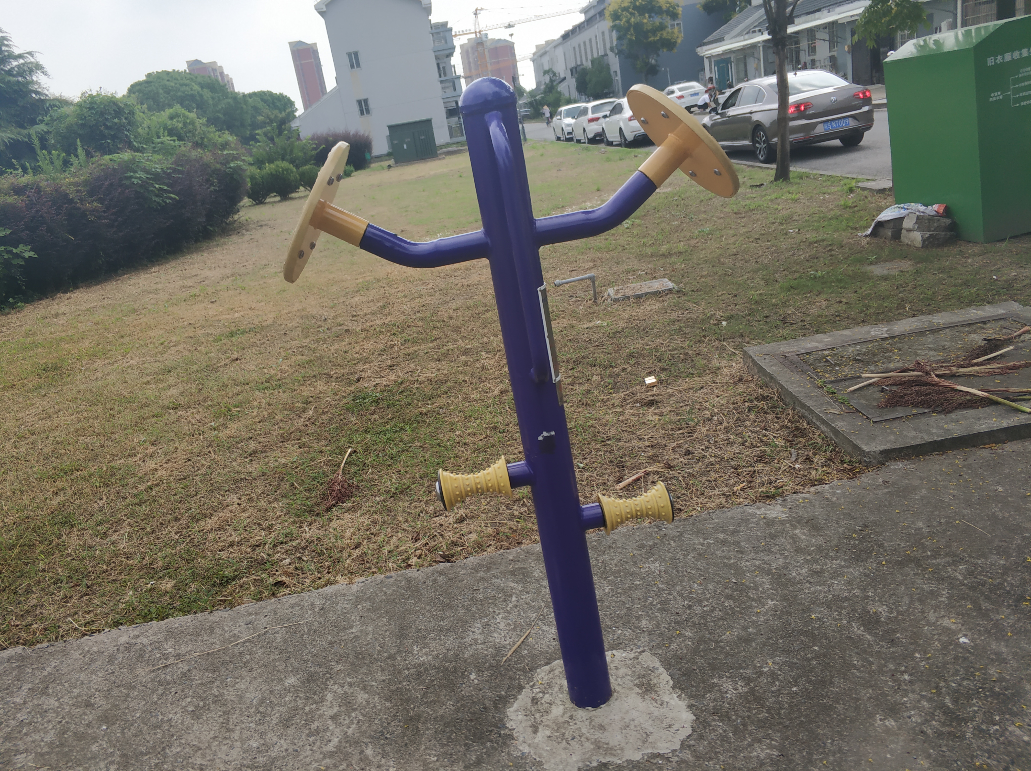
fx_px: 803
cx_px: 516
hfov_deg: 65.4
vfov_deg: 51.3
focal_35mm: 27
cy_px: 386
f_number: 1.8
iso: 209
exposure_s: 1/1676
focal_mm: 3.82
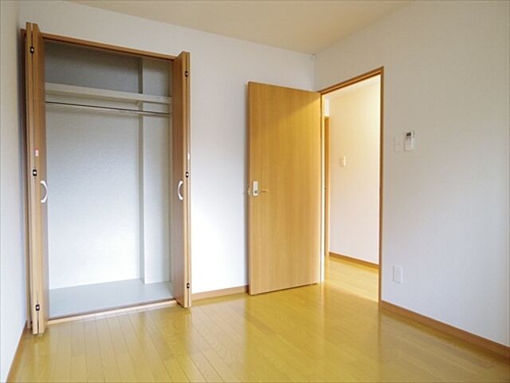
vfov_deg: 58.9
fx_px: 339
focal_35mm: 23
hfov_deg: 73.9
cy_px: 192
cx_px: 255
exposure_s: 1/40
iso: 800
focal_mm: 5
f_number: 2.8
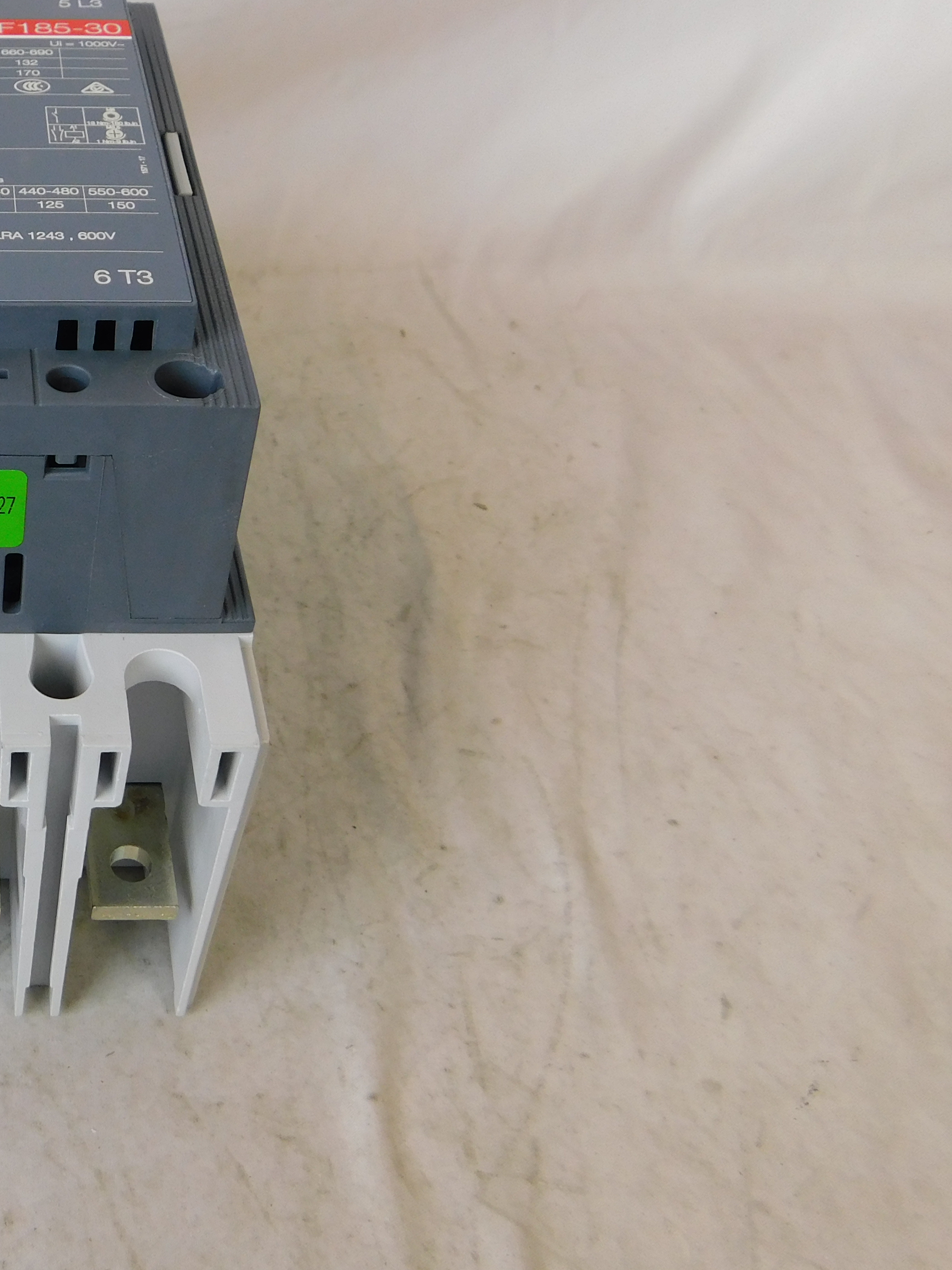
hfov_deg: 33.2
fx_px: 1393
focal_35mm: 38
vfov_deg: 48.7
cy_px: 508
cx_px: -86
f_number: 3
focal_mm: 4
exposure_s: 1/30
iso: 140
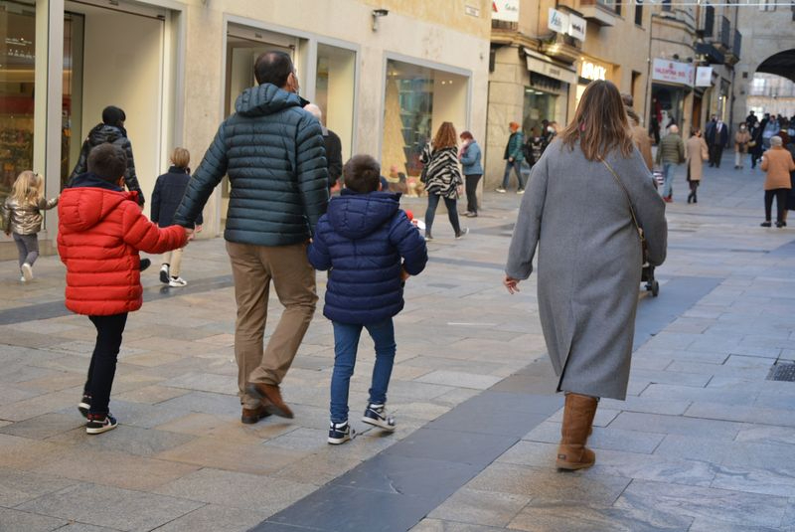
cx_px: 398
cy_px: 266
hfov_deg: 38.8
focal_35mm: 51
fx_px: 1127
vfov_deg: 26.5
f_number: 5.6
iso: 400
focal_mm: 34
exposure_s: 1/125
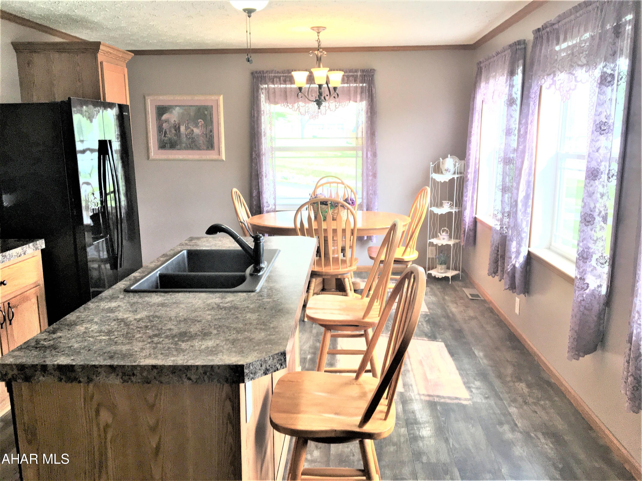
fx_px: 538
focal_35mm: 29
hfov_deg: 61.7
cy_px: 240
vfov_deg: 48.2
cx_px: 321
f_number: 2.2
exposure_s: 1/120
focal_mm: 4.15
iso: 40
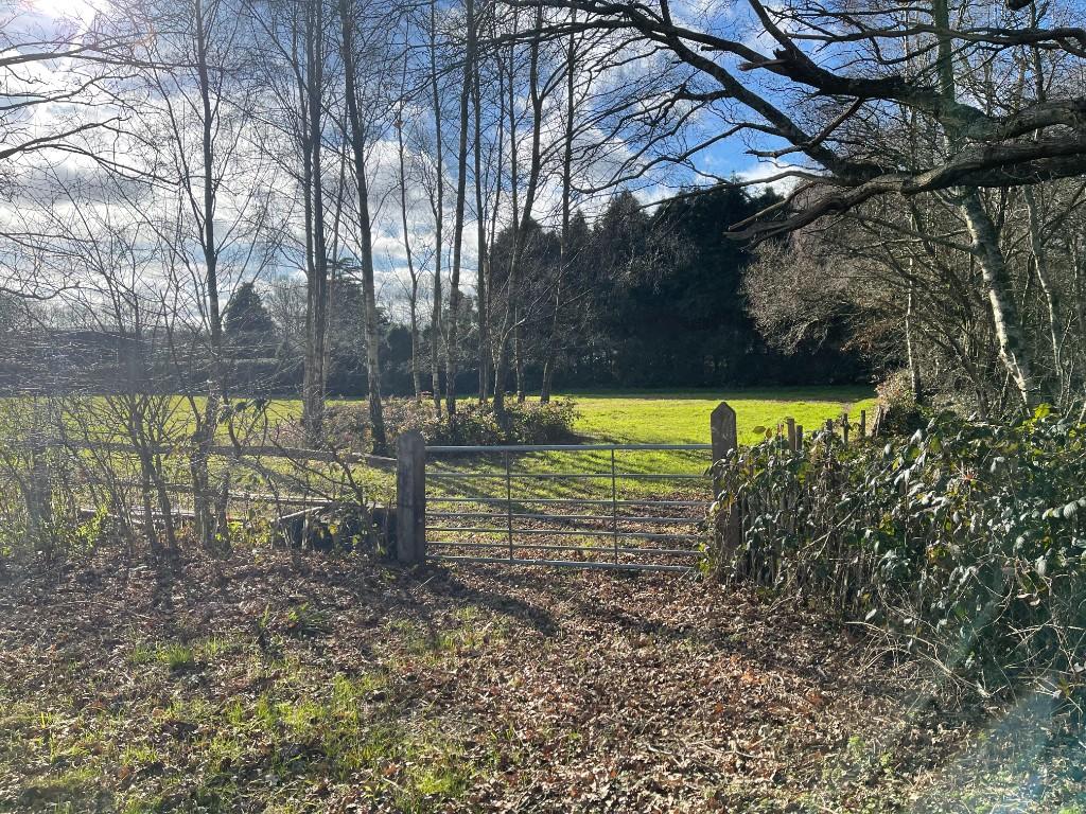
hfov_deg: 67.3
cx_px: 543
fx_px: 816
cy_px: 407
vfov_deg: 53.1
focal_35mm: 26
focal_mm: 5.1
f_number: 1.6
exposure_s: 1/2924
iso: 32
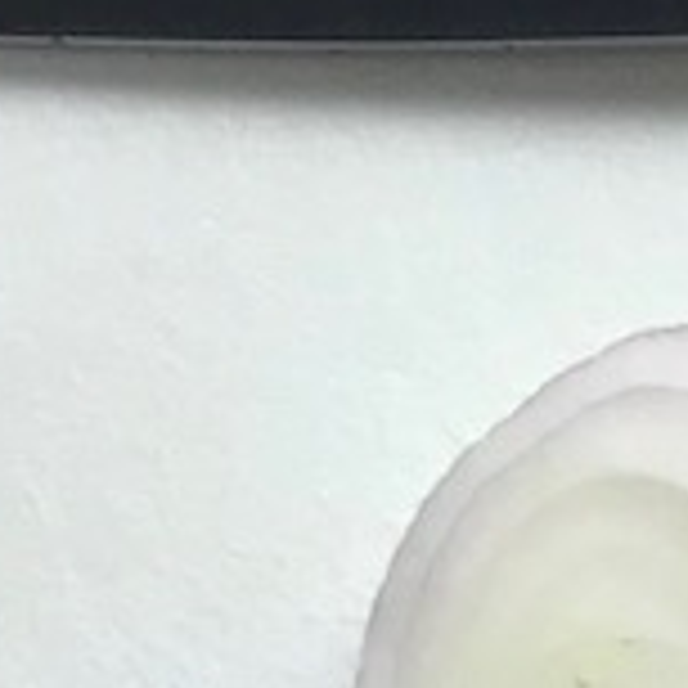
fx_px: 4362
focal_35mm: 194
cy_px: 1614
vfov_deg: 8.3
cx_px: 2199
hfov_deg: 7.6
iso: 25
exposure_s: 1/60
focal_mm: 3.99
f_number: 1.8
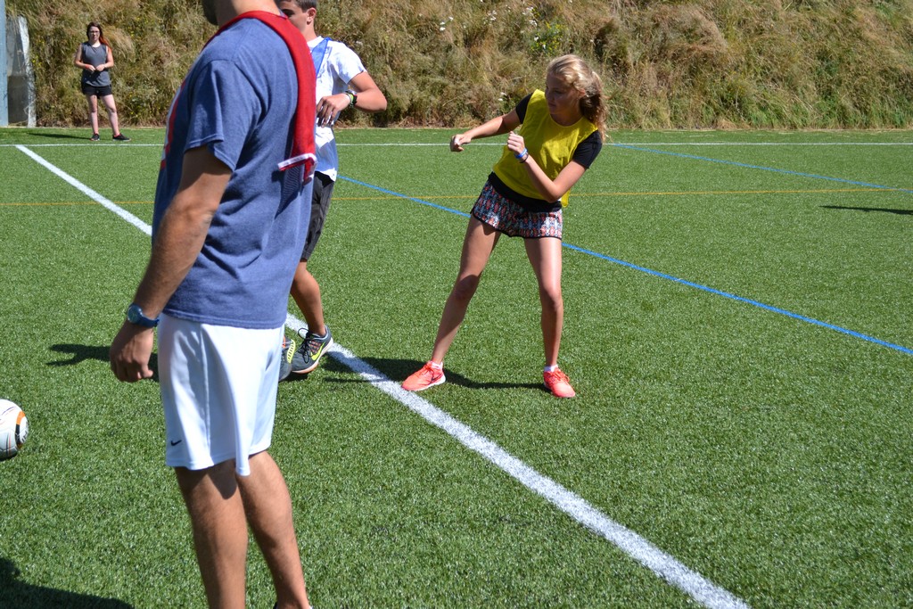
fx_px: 1446
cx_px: 456
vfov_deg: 23.8
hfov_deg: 35.0
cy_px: 304
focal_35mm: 57
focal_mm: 38
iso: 400
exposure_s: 1/1600
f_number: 5.6
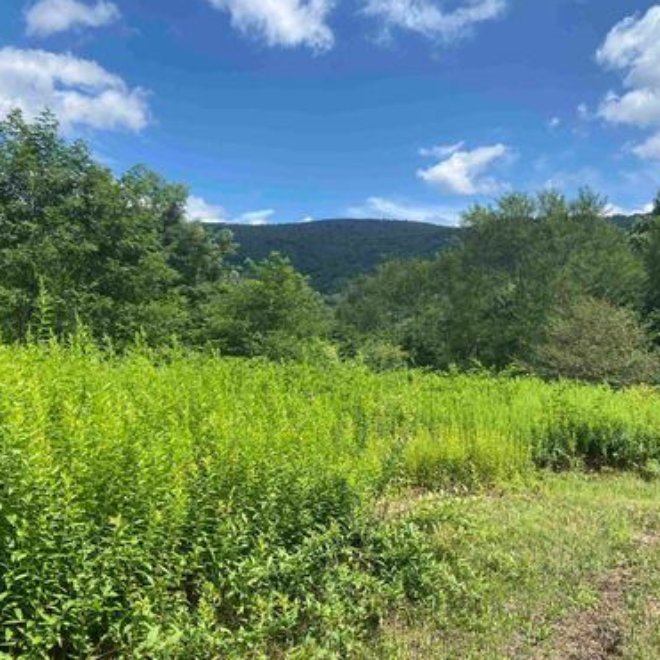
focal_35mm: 31
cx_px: 354
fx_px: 669
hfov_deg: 52.5
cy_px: 328
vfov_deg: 52.5
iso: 32
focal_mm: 4.25
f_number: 1.8
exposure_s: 1/1898
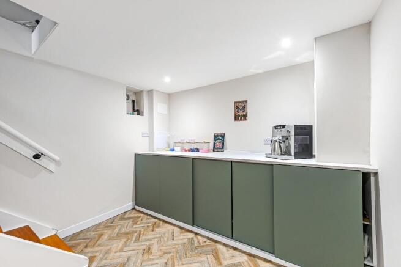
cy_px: 134
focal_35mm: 14
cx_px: 200
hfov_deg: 104.2
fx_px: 156
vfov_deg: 81.2
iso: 100
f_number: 10
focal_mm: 14
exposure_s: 1/1.6
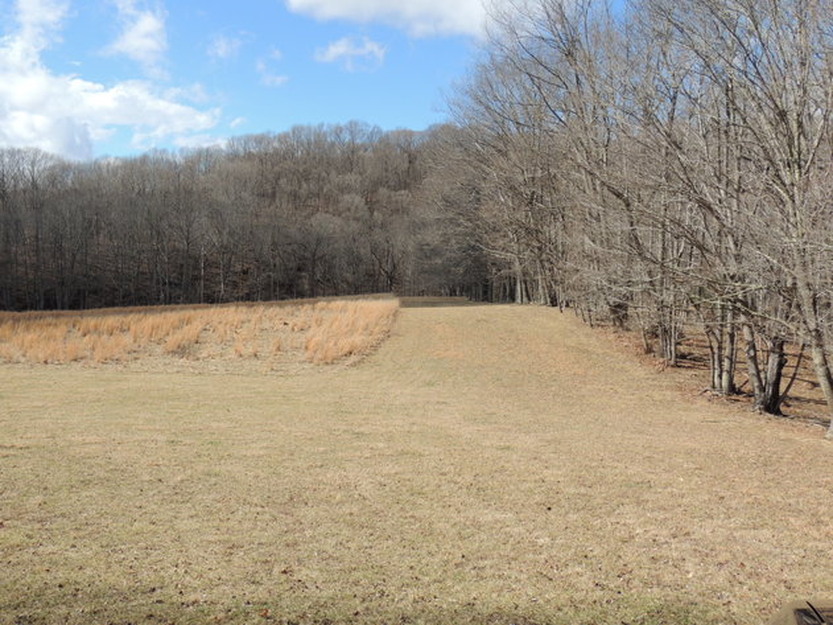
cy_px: 312
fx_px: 842
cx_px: 416
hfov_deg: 52.6
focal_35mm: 35
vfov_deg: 40.7
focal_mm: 6.2
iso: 100
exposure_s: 1/1000
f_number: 3.3
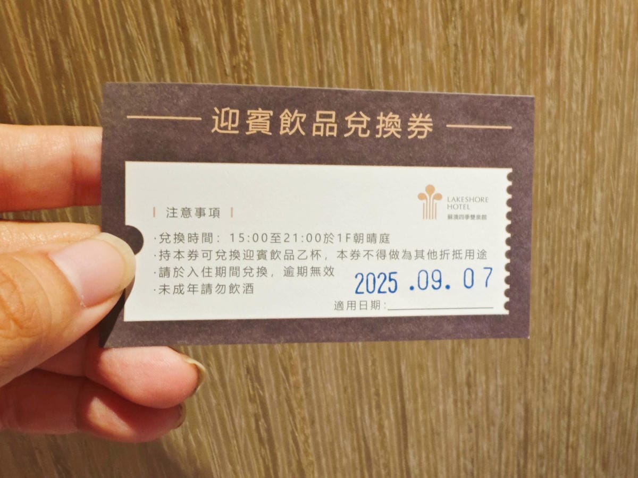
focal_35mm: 37
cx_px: 319
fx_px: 682
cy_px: 239
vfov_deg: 38.7
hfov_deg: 50.1
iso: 160
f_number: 1.8
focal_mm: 2.03
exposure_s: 1/40
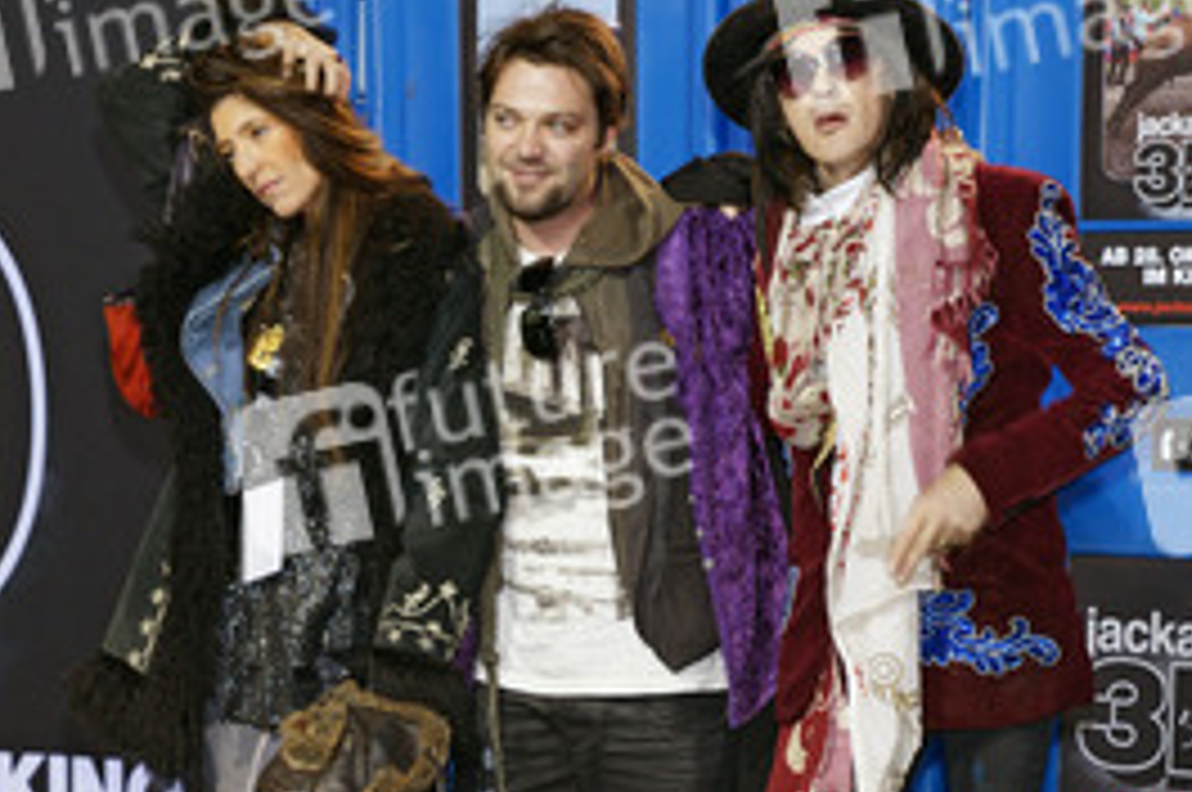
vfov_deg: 10.9
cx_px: 596
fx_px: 4126
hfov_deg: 16.4
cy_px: 675
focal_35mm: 125
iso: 500
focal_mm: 55
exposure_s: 1/80
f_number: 5.6
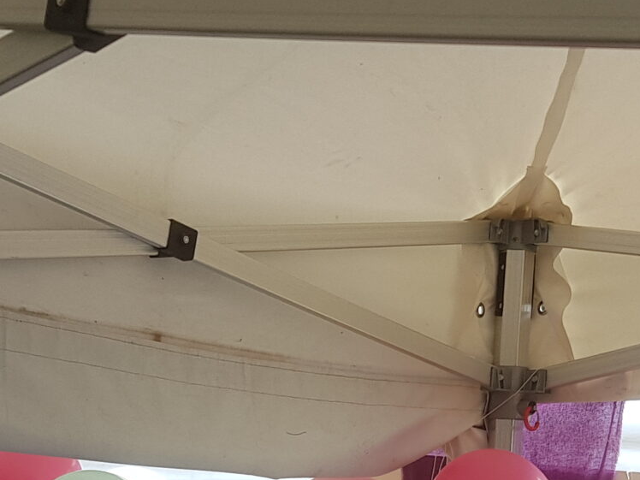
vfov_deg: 15.2
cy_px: 756
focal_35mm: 89
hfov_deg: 22.0
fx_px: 1645
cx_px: 397
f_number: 1.7
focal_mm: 4.2
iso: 40
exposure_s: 1/239
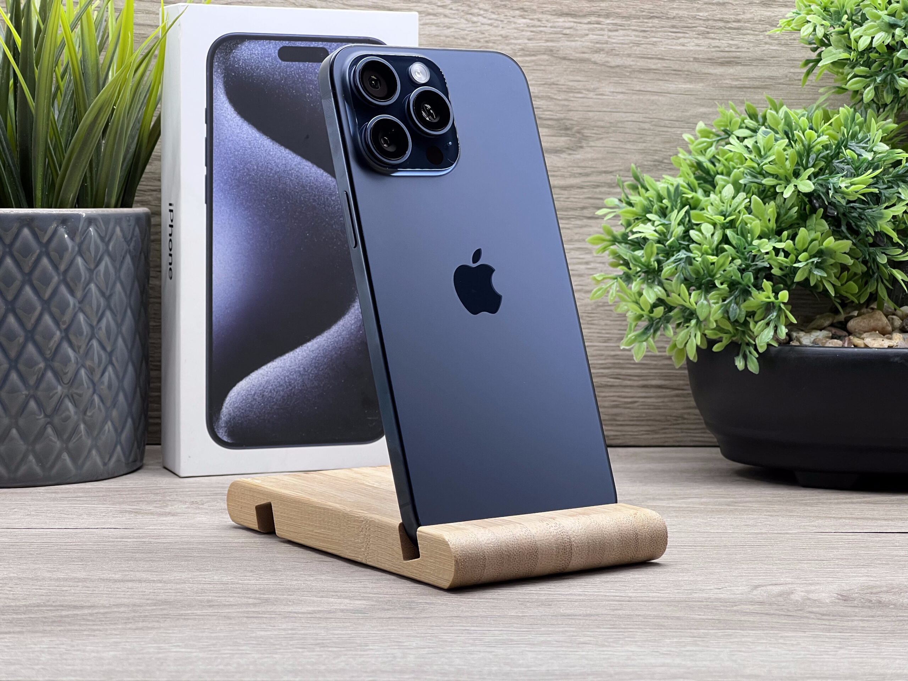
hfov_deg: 25.3
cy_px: 340
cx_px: 454
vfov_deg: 19.1
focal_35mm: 77
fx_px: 2020
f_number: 2.8
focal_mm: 9
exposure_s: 1/100
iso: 100
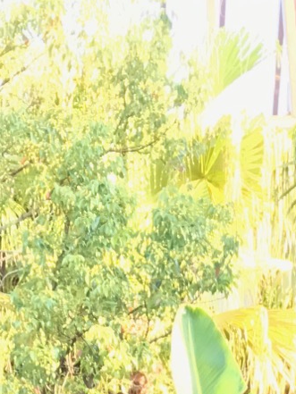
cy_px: 886
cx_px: 95
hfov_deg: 11.7
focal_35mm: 127
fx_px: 1447
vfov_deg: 12.7
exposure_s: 1/40
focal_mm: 3.99
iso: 25
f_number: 1.8
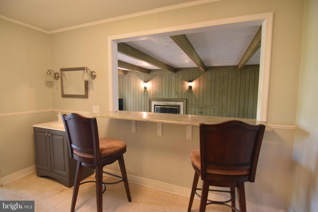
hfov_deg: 92.4
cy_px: 106
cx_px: 159
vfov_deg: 69.6
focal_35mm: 17
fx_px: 152
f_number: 2.8
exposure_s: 1/60
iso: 1000
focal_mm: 11.5
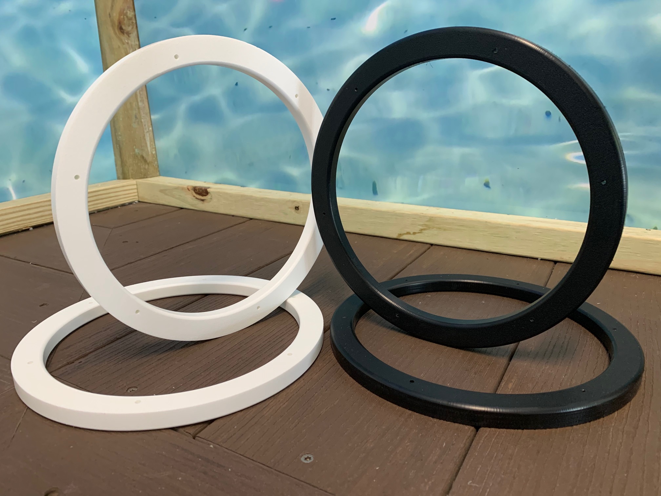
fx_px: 496
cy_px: 248
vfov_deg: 53.1
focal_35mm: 26
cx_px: 330
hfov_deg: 67.3
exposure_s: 1/60
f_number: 1.8
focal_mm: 4.25
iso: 125
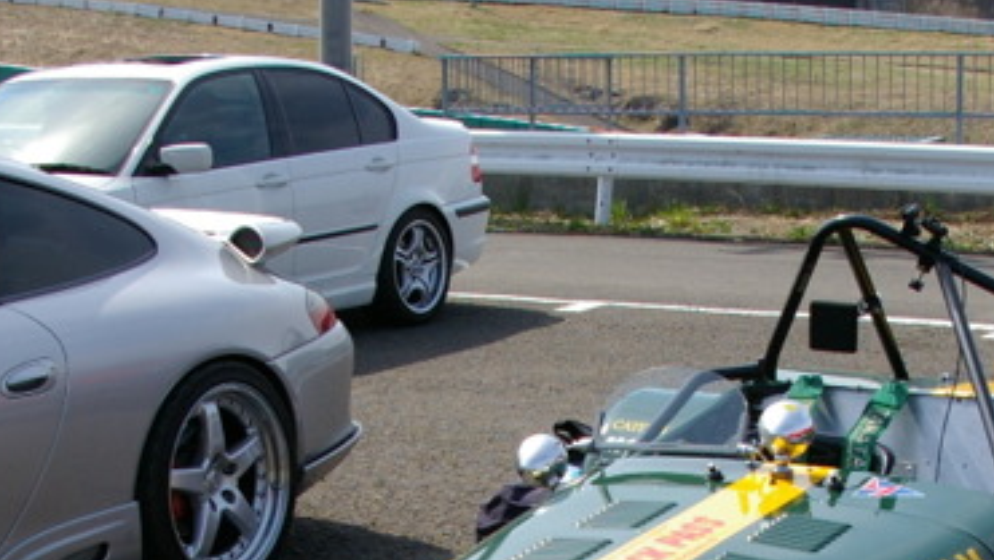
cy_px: 675
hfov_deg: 27.1
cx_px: 608
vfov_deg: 15.0
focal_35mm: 78
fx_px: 2057
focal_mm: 18
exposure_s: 1/350
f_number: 8
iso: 200
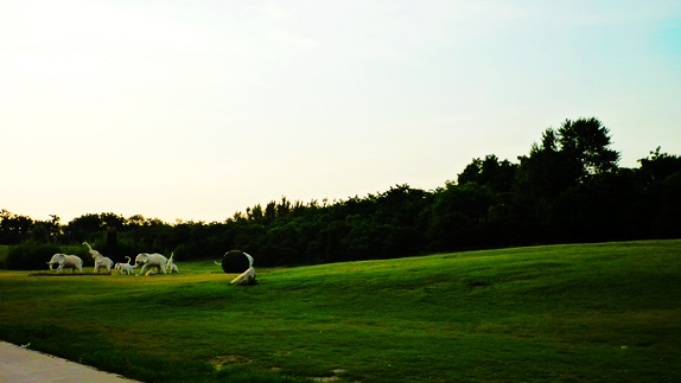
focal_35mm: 41
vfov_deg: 28.9
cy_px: 238
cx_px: 354
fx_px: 740
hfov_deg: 49.4
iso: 125
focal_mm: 6.3
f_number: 3.7
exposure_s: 1/500
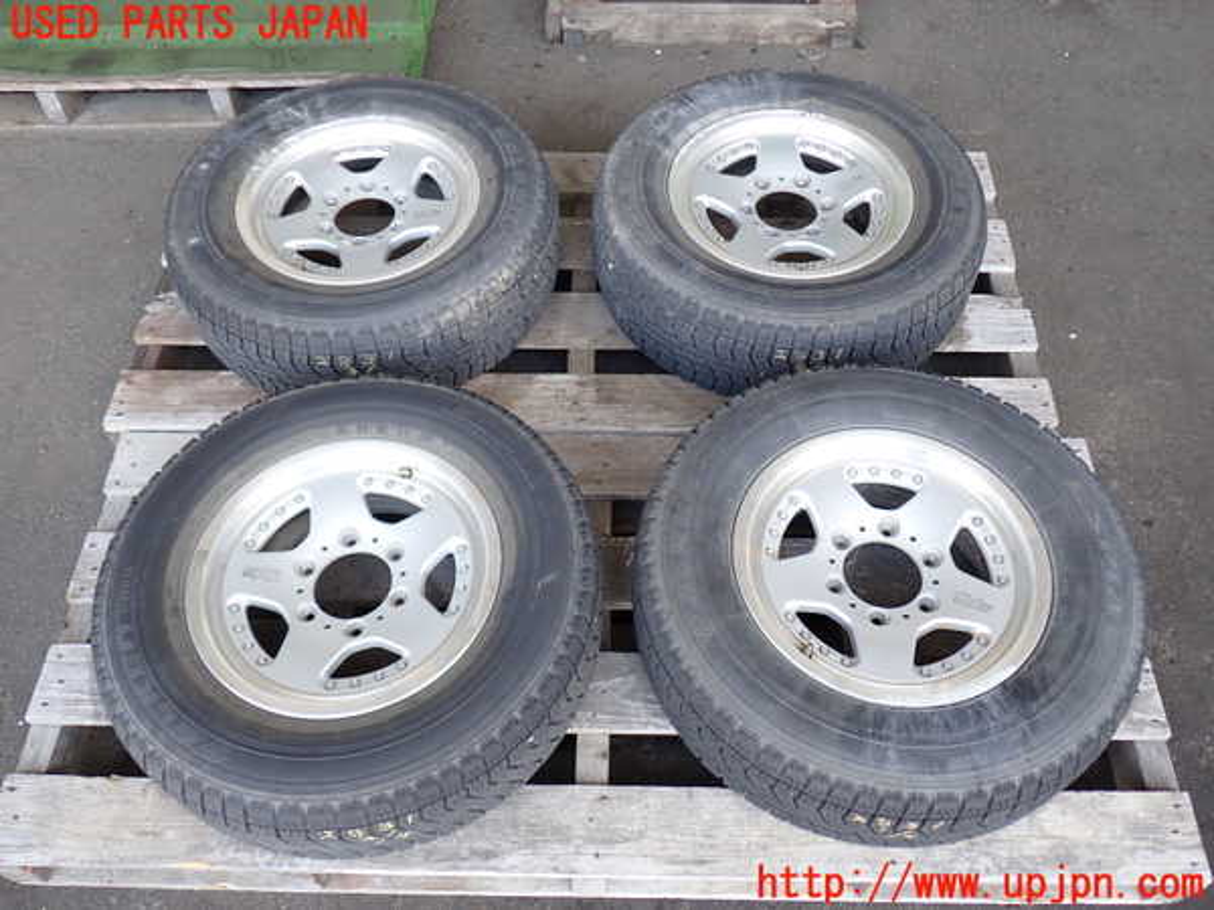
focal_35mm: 30
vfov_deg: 46.8
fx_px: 1052
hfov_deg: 60.0
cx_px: 607
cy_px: 455
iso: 100
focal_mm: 5.4
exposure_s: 1/80
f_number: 2.3
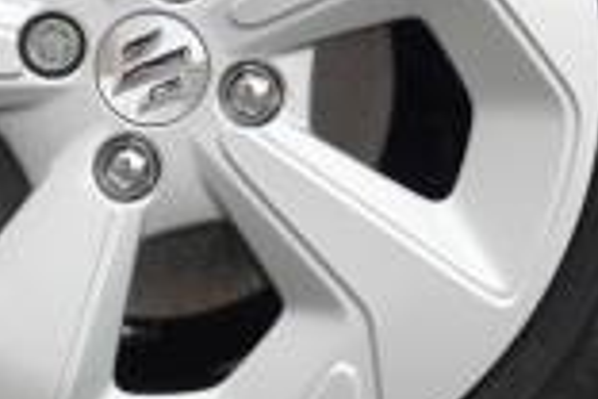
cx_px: 115
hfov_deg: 11.5
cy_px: 100
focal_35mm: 178
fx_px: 2957
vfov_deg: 7.7
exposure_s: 1/200
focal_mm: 29
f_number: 4.5
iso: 320
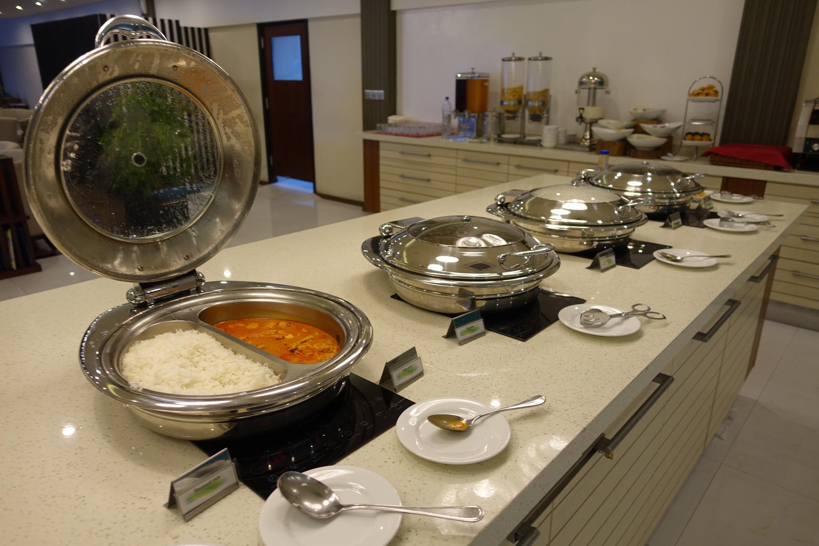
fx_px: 546
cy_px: 273
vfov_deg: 53.1
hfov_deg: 73.7
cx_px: 410
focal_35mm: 24
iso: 125
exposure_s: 1/30
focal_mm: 8.8
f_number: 1.8
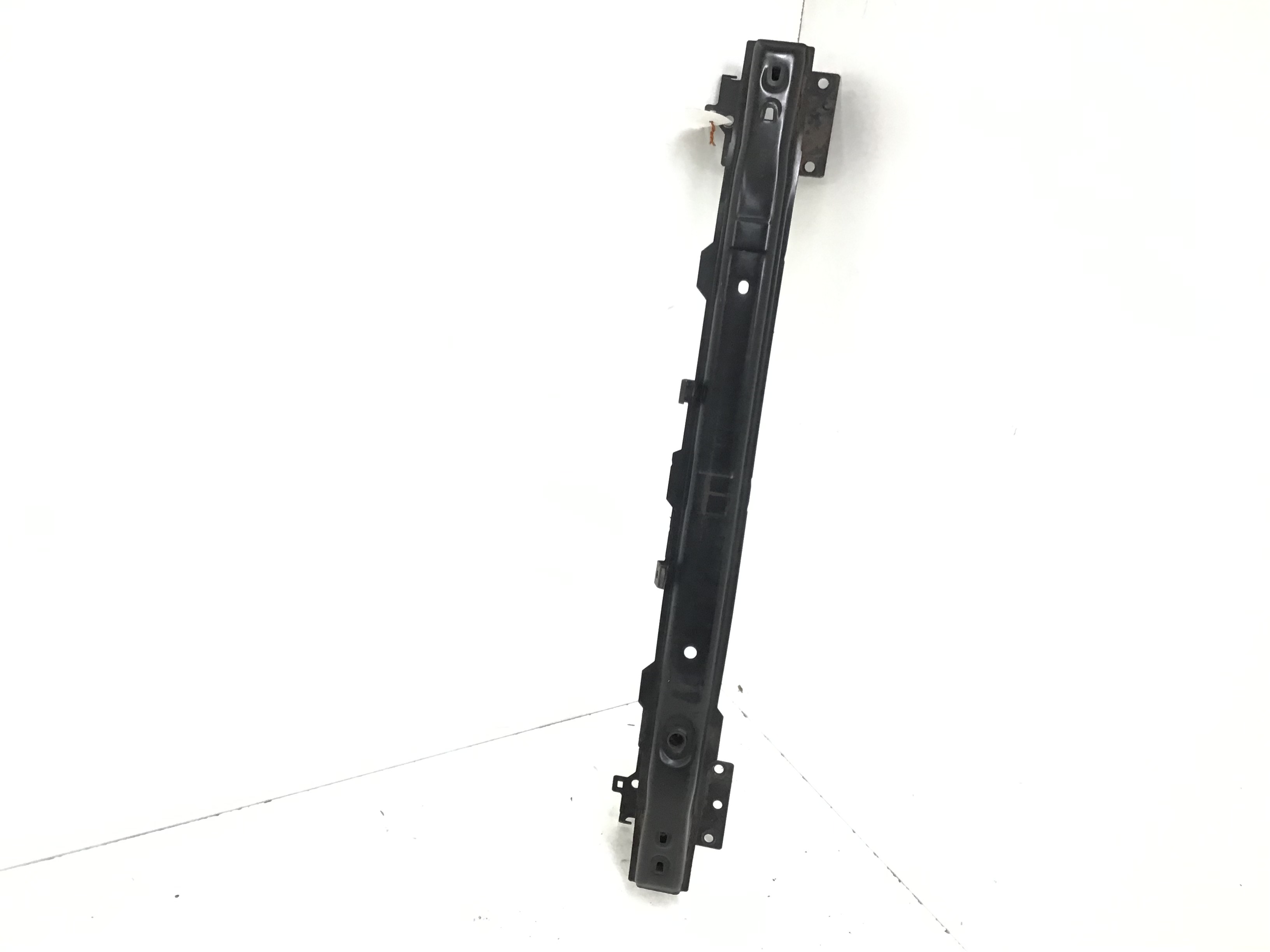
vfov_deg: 45.4
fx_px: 1137
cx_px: 635
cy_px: 476
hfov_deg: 58.4
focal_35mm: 31
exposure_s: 1/33
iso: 50
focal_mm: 3.3
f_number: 2.4
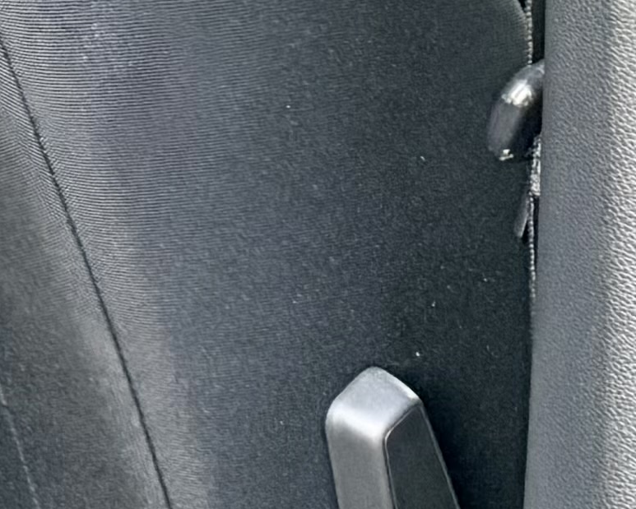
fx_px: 3258
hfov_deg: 9.3
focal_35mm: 173
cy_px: -226
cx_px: -1166
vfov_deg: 8.8
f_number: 1.78
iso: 800
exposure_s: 1/49
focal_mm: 6.76
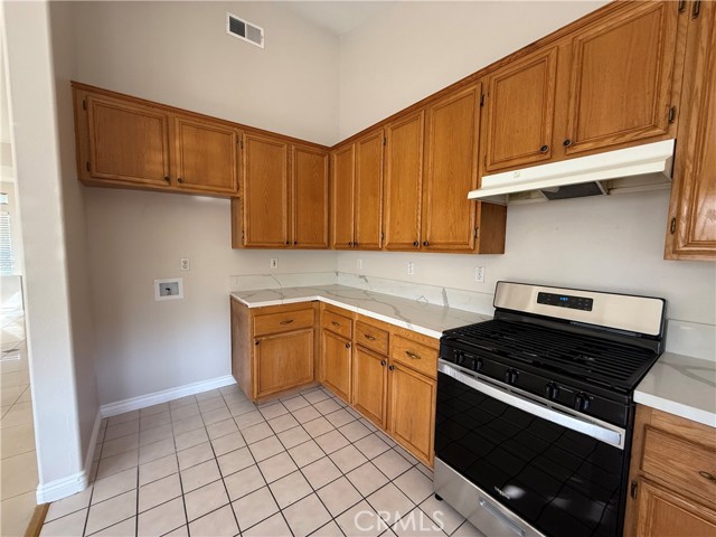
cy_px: 268
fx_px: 290
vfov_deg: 85.7
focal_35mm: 14
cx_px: 358
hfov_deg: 102.1
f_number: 2.2
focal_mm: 2.22
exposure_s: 1/99
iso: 160
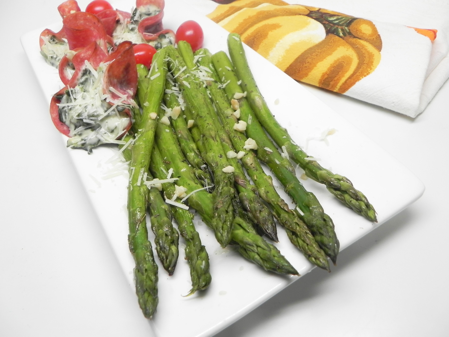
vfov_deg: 48.2
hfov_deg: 61.7
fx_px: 376
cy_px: 168
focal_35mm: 29
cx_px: 224
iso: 160
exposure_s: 1/41.6
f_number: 2.8
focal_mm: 5.2
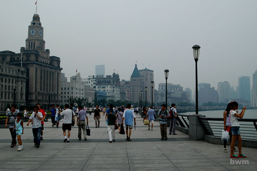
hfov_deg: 46.5
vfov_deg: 31.8
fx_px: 299
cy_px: 86
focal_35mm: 42
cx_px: 128
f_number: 10
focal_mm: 28
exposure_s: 1/320
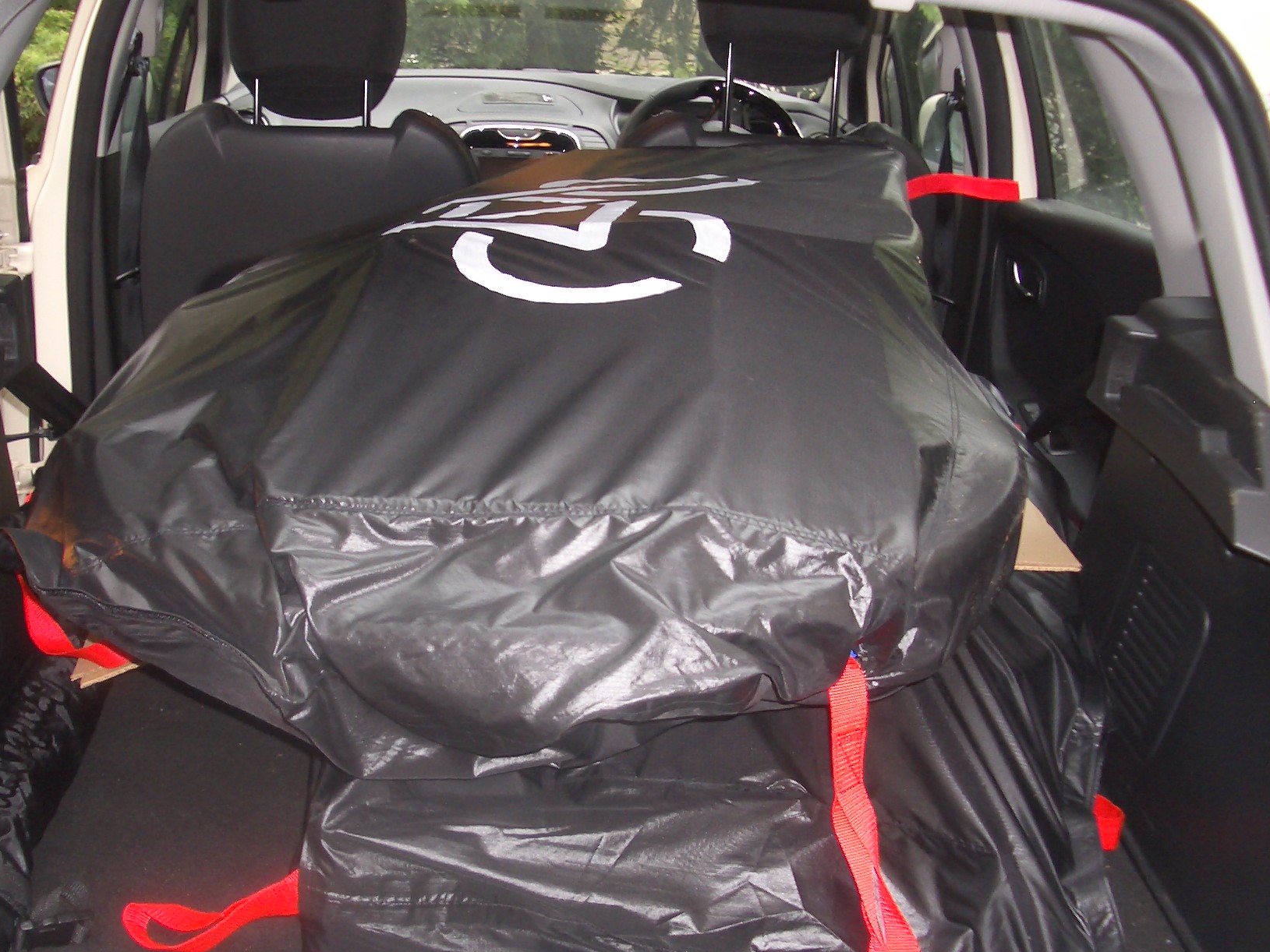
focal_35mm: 44
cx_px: 547
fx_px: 1614
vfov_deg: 32.8
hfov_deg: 42.8
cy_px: 548
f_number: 2.6
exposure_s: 1/40
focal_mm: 5.8
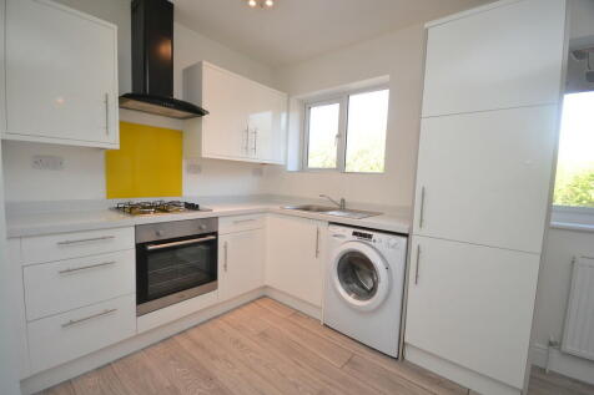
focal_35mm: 15
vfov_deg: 77.3
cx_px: 297
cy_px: 198
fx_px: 247
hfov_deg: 100.4
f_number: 5
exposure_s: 1/100
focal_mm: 10
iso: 400
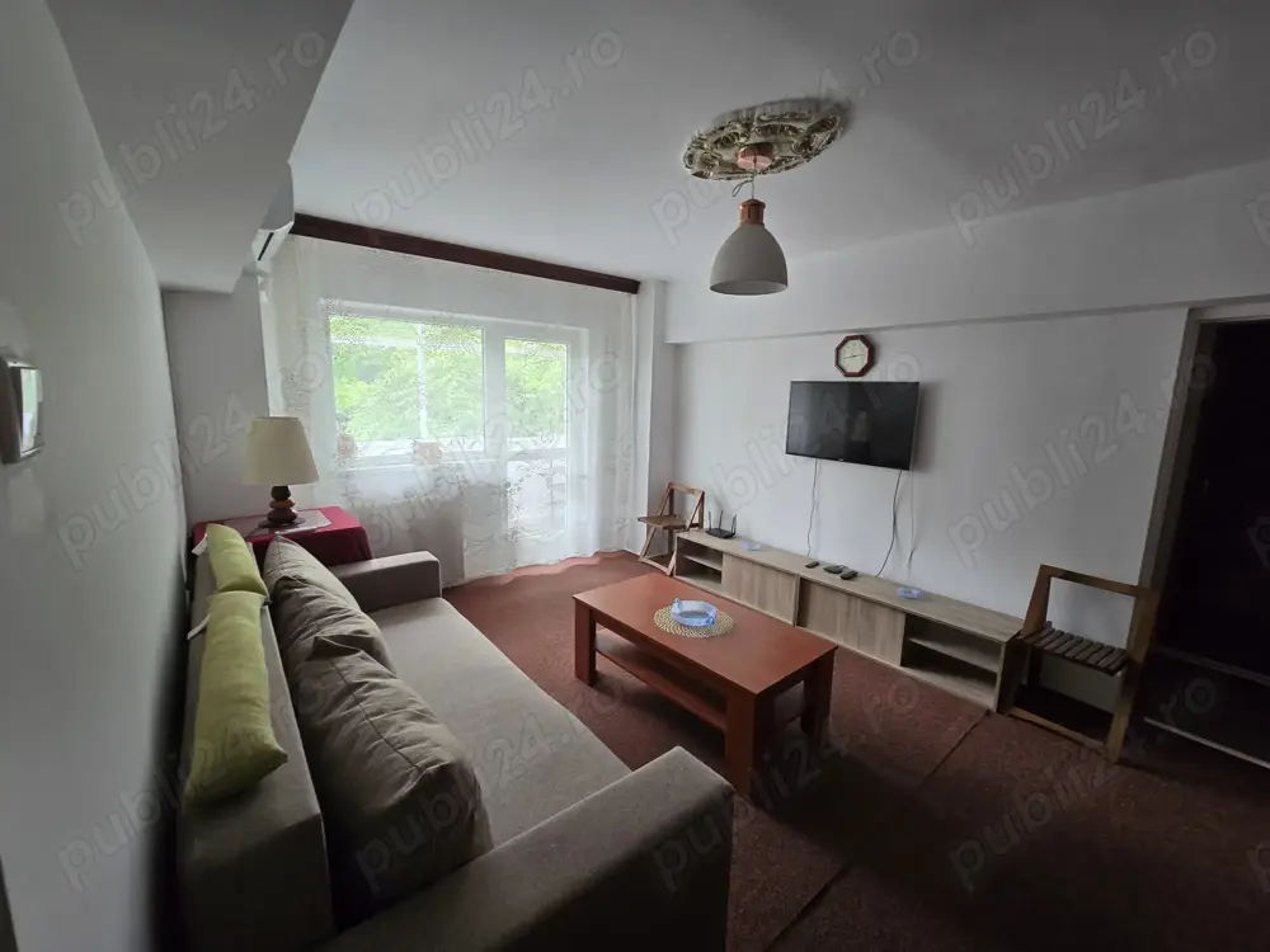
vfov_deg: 89.9
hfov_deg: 106.2
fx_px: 477
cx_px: 635
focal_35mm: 13
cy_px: 476
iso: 160
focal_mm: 2.2
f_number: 2.2
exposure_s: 1/50
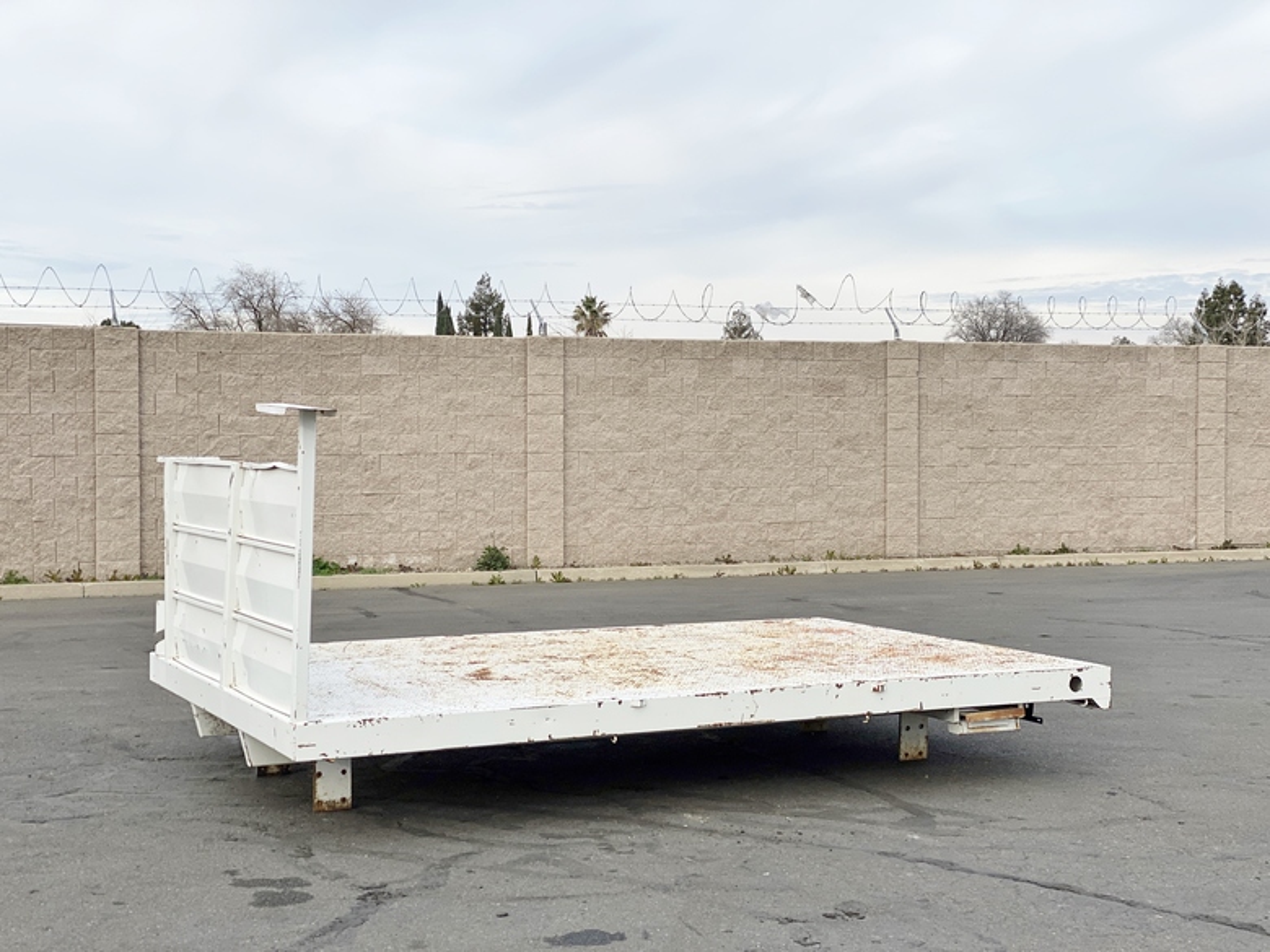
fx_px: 1908
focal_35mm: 52
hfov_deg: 36.8
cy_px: 476
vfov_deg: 28.0
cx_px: 635
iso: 20
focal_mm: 6
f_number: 2
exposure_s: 1/856
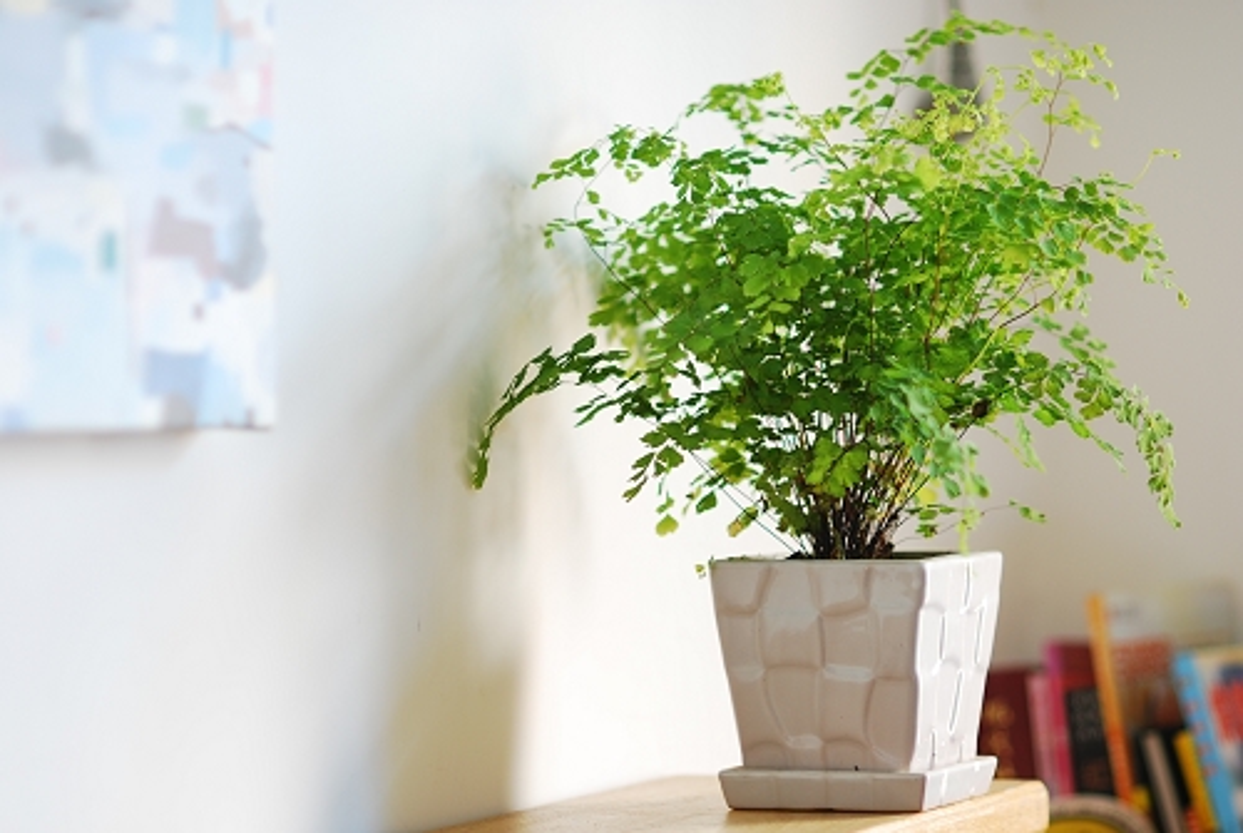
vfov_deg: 10.8
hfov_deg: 16.0
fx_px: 4409
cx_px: 622
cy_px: 416
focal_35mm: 128
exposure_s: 1/25
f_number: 1.8
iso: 100
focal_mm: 85
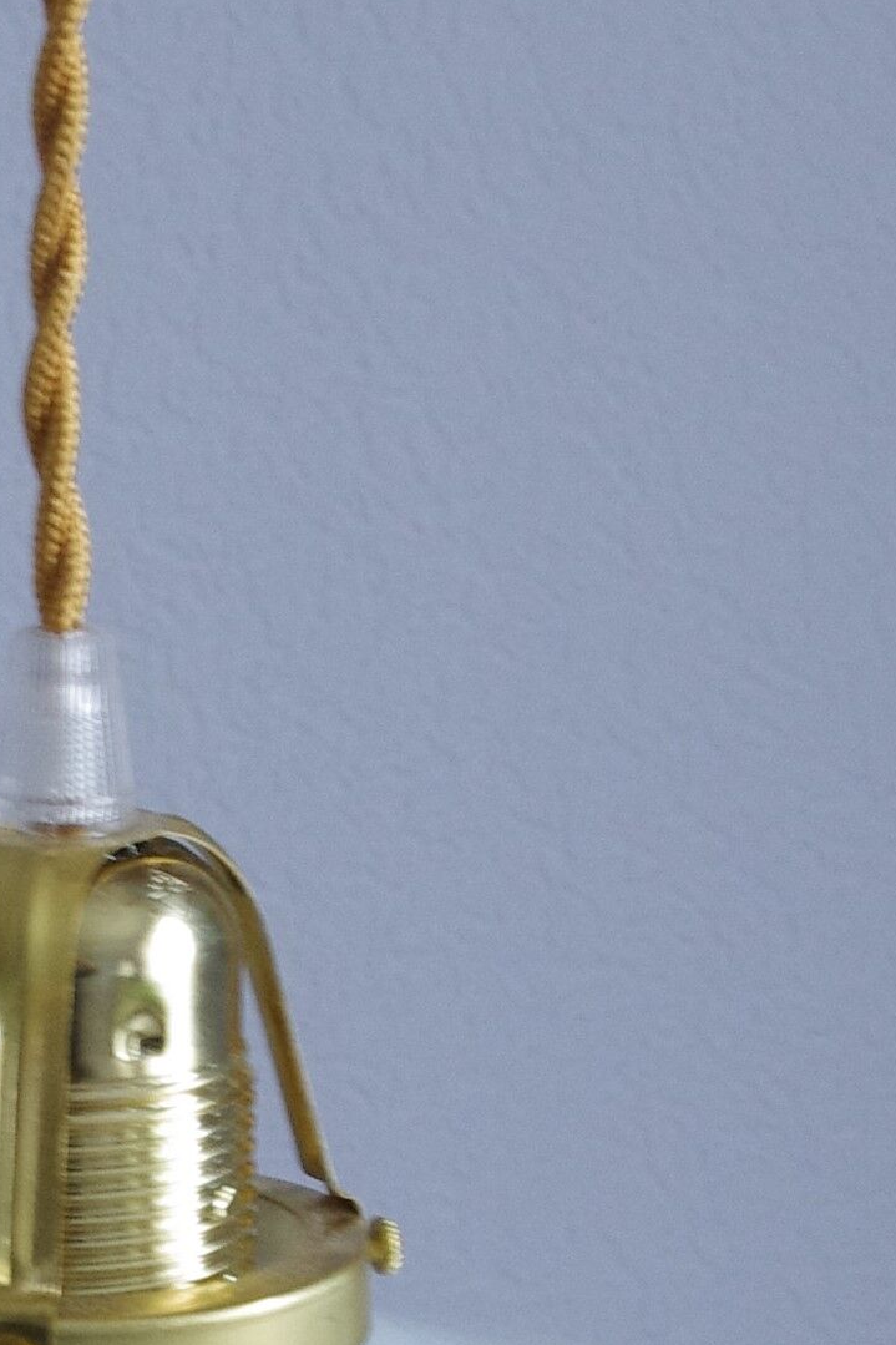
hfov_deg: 11.9
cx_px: 38
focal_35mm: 114
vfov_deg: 17.8
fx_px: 4257
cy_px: 1045
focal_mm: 26.25
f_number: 8
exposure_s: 1/10
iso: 800
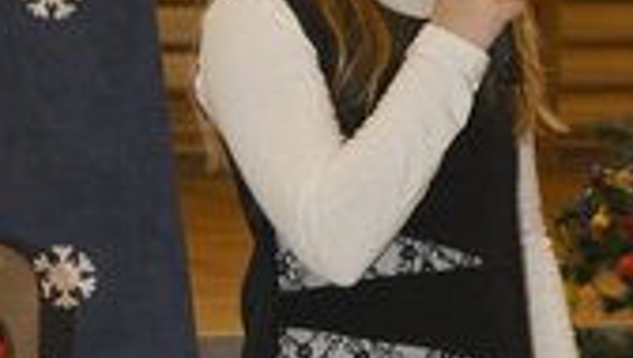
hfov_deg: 6.0
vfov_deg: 3.4
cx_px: 296
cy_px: 254
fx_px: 6033
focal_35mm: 359
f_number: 5.6
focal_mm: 70
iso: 800
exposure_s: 1/125
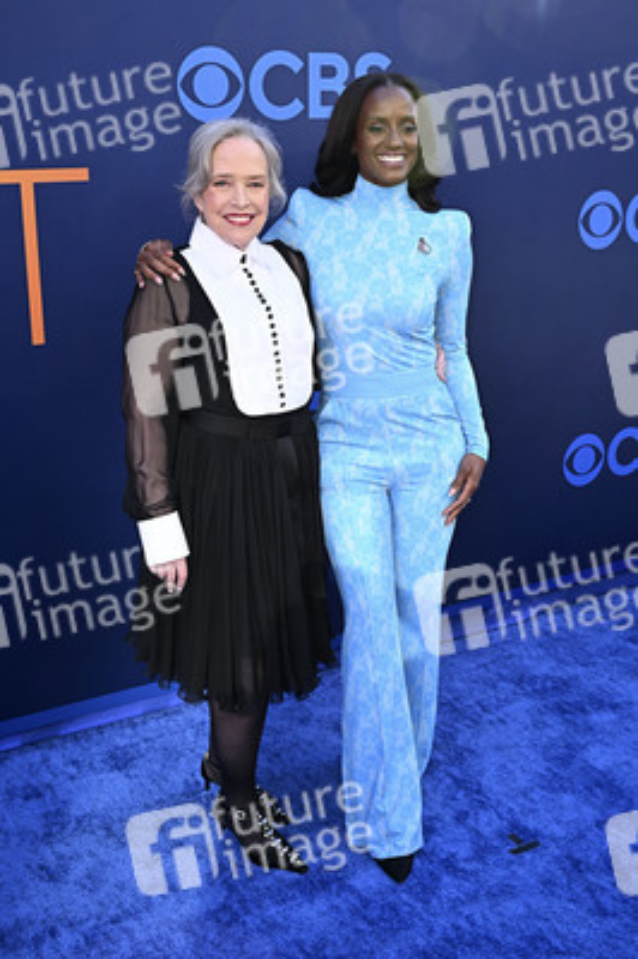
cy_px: 480
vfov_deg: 49.6
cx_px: 319
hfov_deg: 34.2
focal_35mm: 39
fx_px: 1038
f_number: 5.6
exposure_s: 1/200
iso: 320
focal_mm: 39
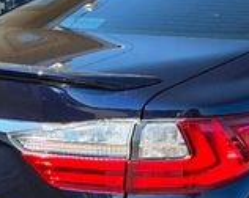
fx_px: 670
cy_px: 115
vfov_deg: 16.9
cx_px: 249
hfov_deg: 20.4
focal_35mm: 91
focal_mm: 6.3
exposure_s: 1/405
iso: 12
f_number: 1.7
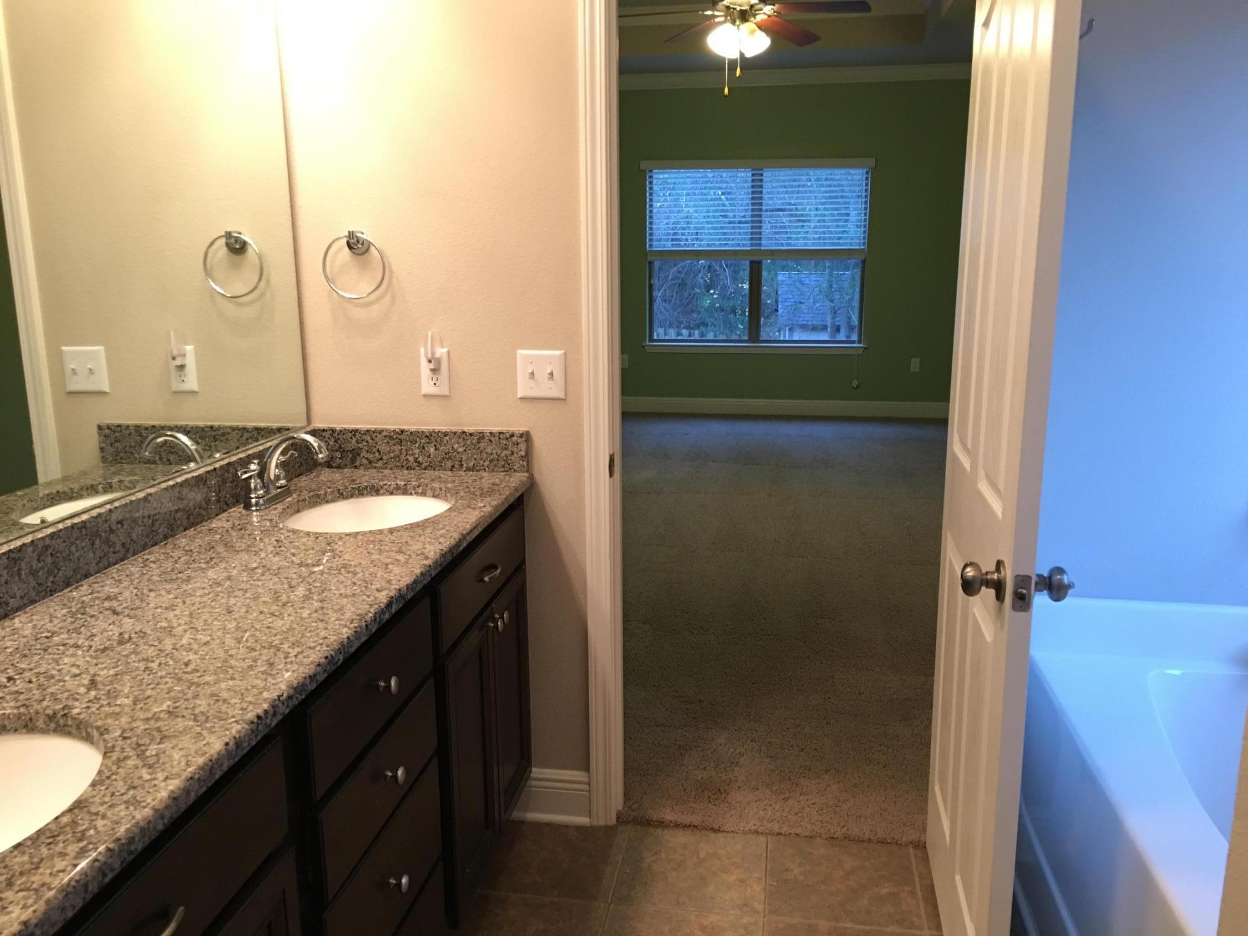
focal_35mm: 29
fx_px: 1046
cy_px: 468
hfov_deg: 61.7
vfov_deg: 48.2
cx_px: 624
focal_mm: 4.15
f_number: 2.2
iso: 80
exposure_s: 1/15
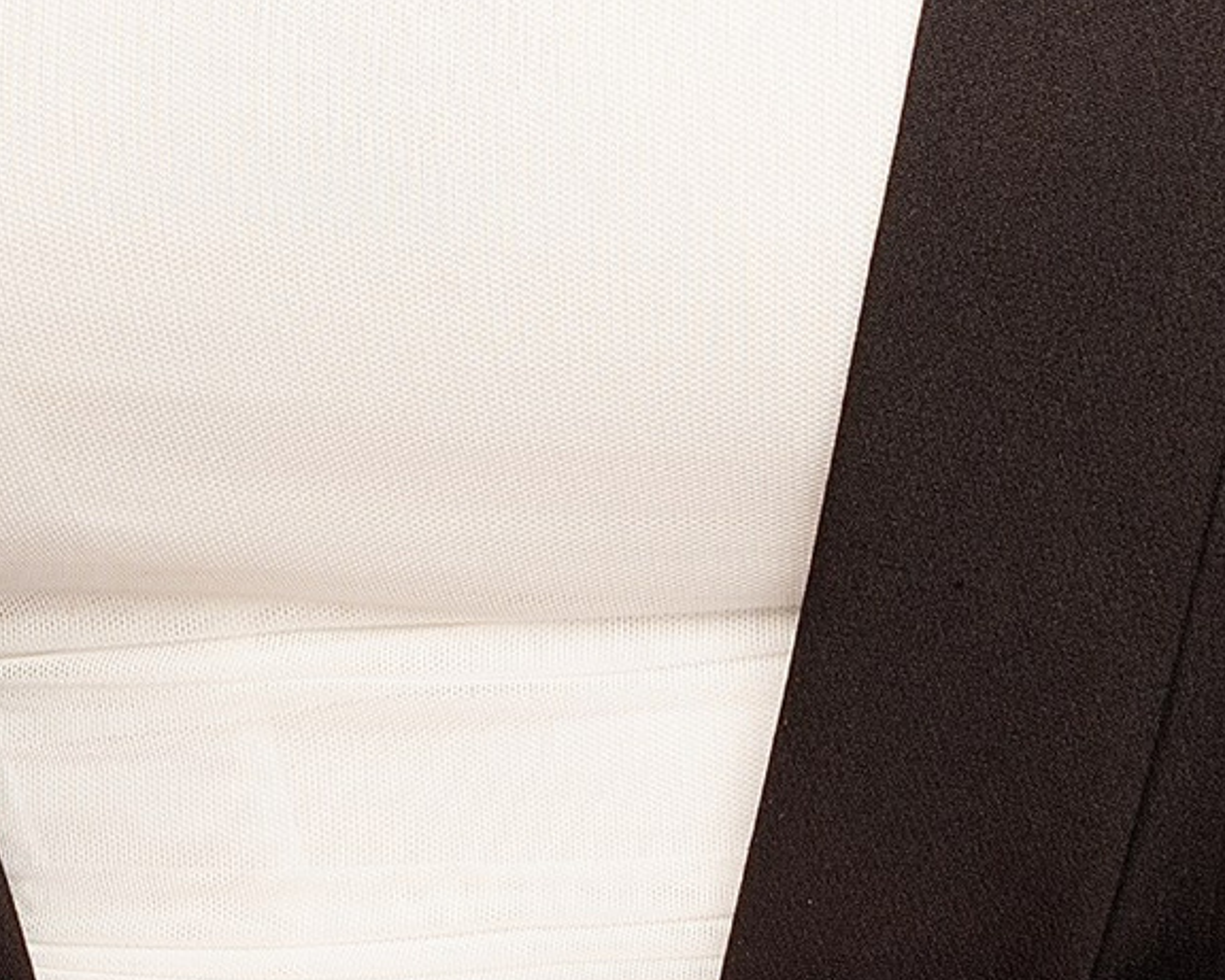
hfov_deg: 6.5
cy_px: -240
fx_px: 10706
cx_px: 566
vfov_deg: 5.2
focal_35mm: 295
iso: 250
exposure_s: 1/160
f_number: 8
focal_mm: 47.2
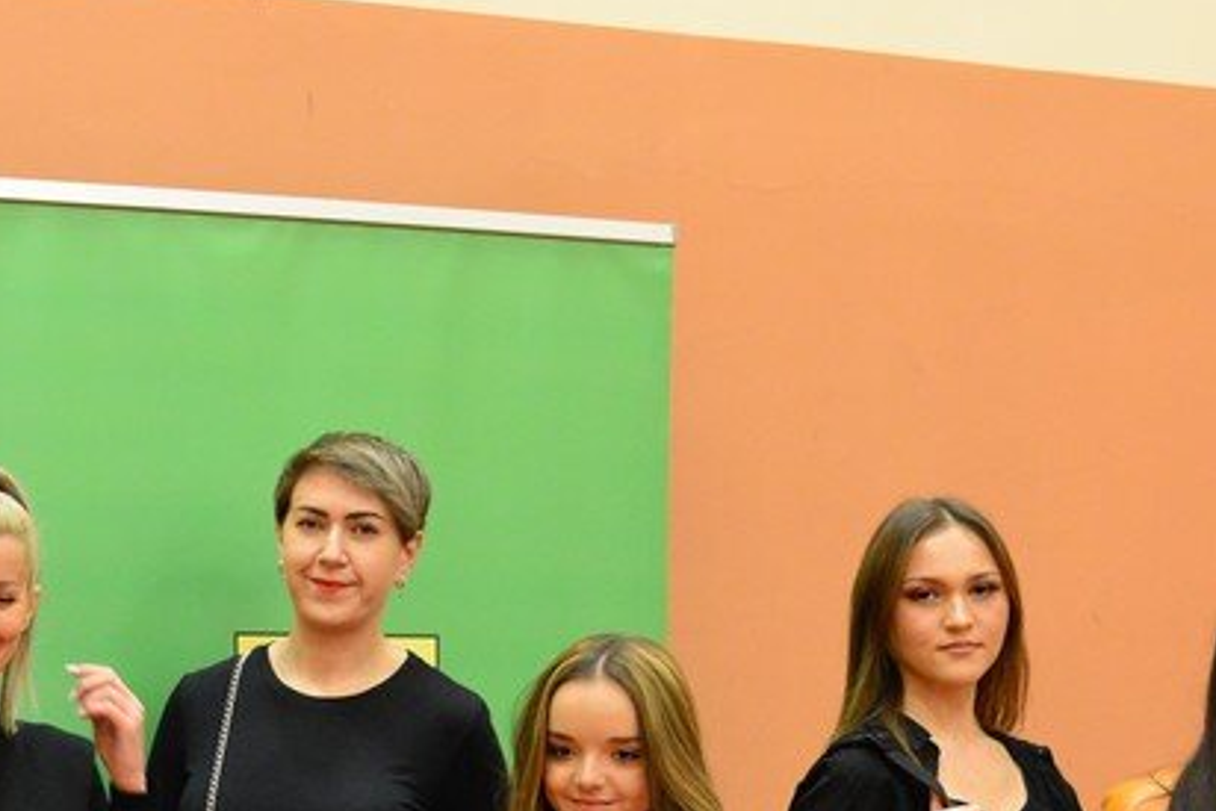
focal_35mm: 102
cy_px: 605
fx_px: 3446
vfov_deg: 13.4
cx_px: 192
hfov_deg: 19.7
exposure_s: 1/100
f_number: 4
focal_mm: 50
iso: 6400
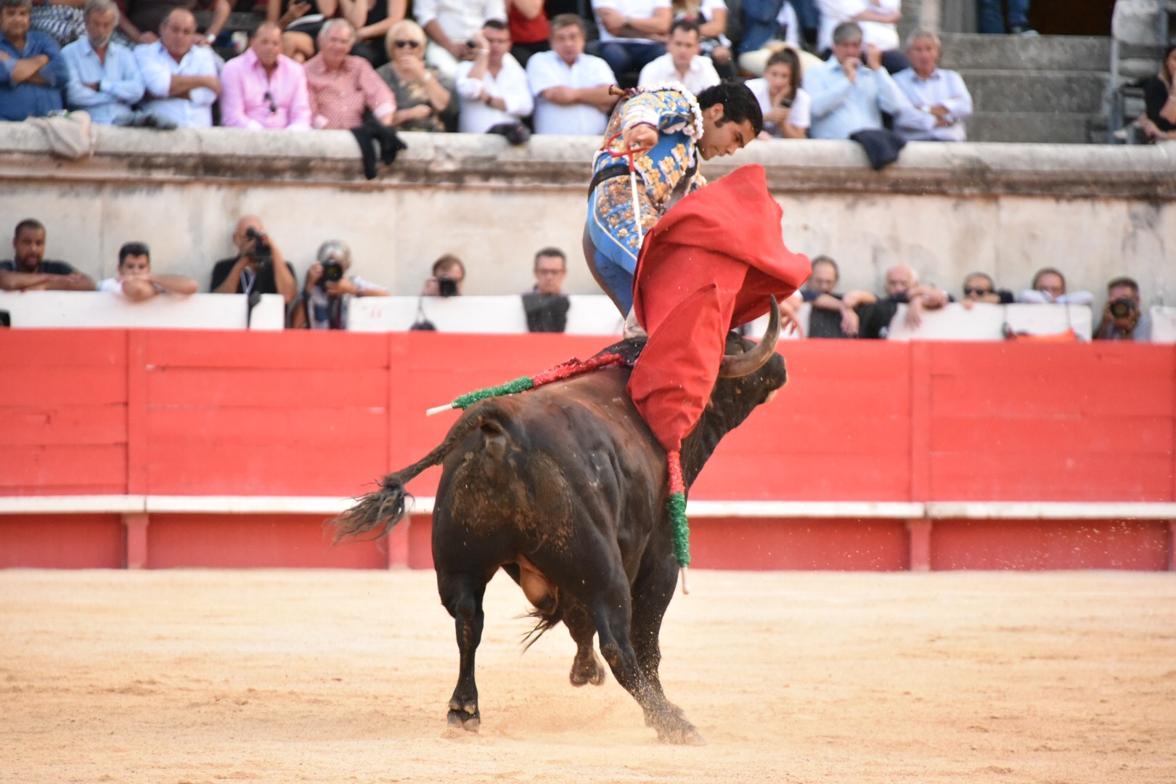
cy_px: 392
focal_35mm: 250
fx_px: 8166
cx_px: 588
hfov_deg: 8.2
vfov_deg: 5.5
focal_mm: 250
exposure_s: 1/640
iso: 9000
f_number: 5.6
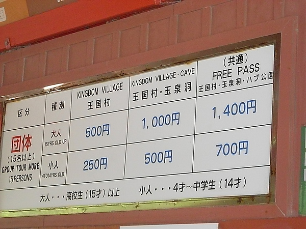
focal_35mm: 114
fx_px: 1008
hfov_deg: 17.3
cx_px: 153
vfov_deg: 13.0
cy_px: 114
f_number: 5.6
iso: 400
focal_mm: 18.9
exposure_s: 1/90
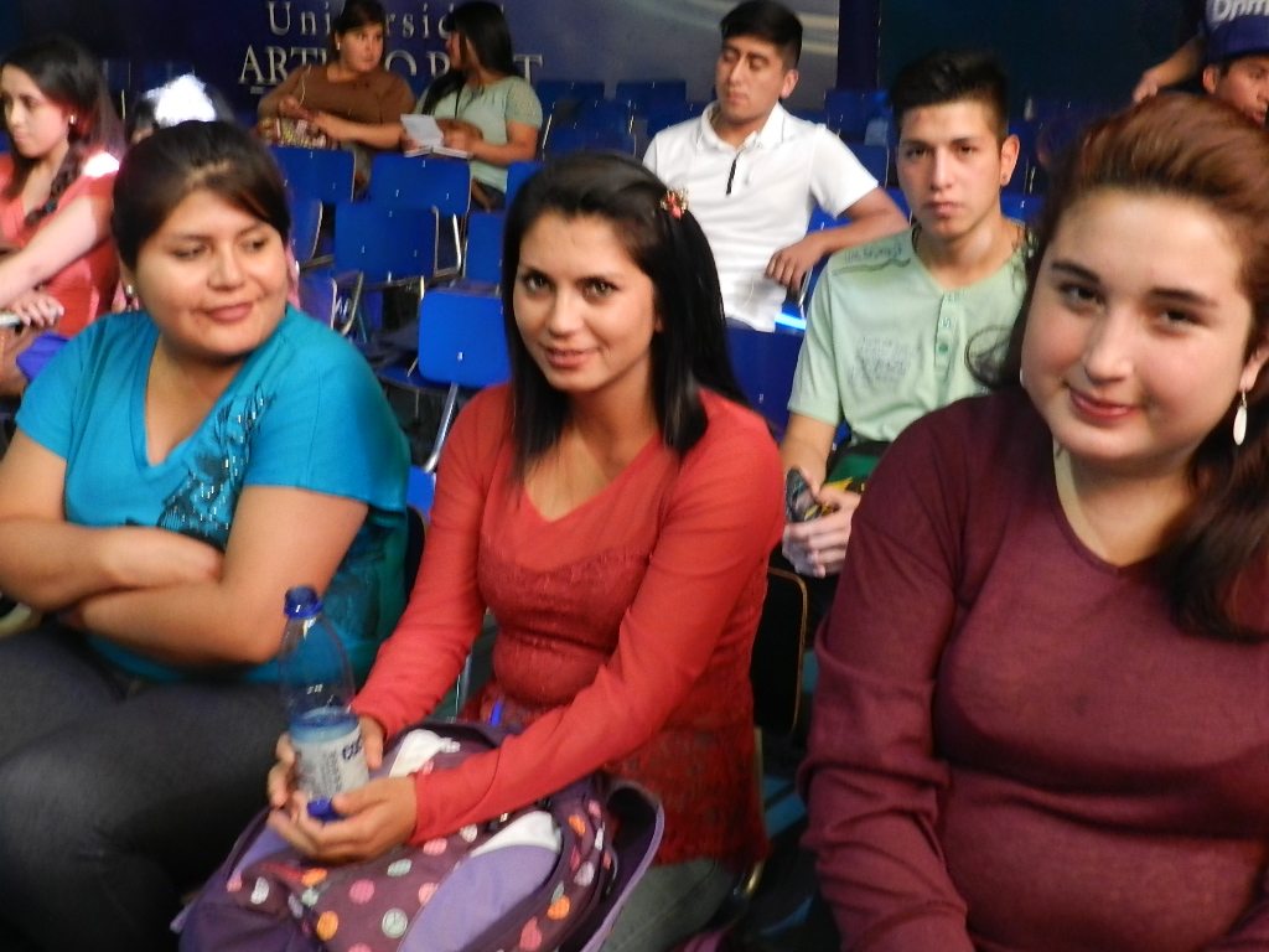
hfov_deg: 41.2
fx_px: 1686
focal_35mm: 46
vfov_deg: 31.5
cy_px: 476
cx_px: 634
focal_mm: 8.1
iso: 200
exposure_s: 1/6
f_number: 4.2
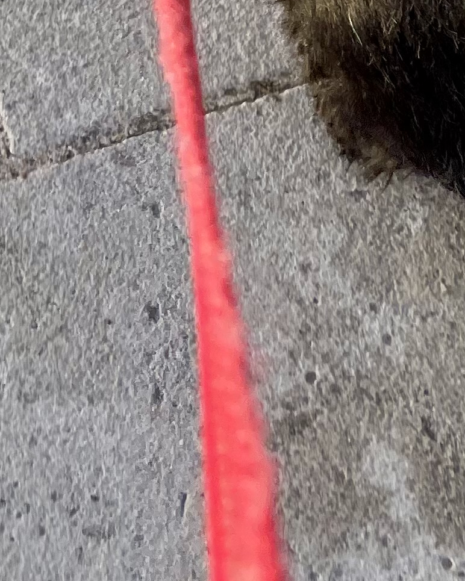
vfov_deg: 15.8
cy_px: -428
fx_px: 1823
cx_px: 178
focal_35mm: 106
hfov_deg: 14.5
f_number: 1.6
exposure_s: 1/487
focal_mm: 4.2
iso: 32
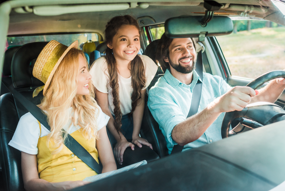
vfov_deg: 37.9
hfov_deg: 54.4
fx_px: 277
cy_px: 96
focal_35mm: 35
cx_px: 142
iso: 400
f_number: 3.5
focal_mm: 35
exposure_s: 1/200
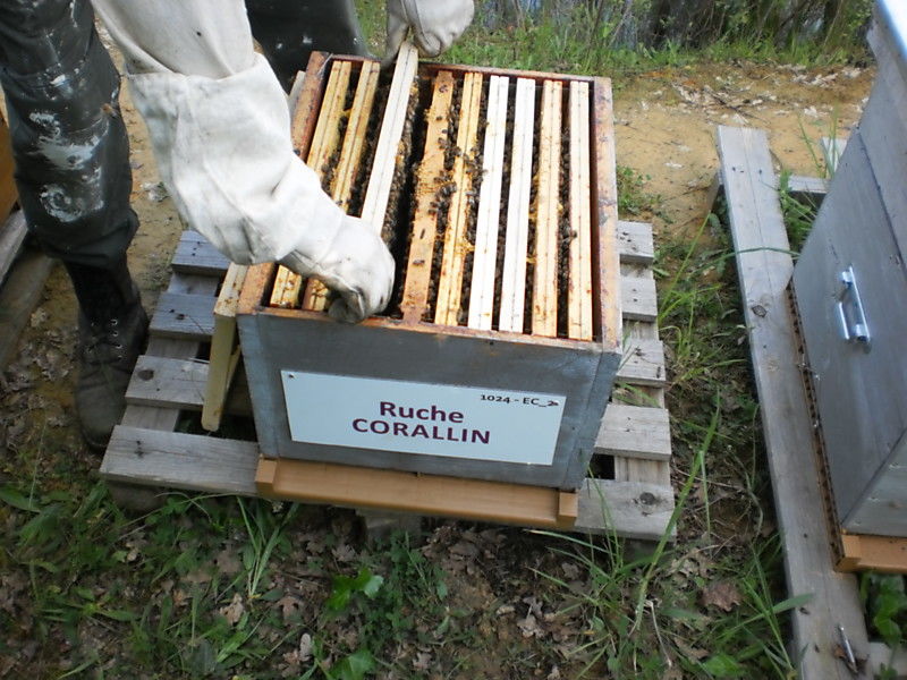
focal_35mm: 36
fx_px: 943
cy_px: 340
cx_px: 454
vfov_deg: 39.7
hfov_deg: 51.4
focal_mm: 6.3
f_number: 3.1
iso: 100
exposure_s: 1/160
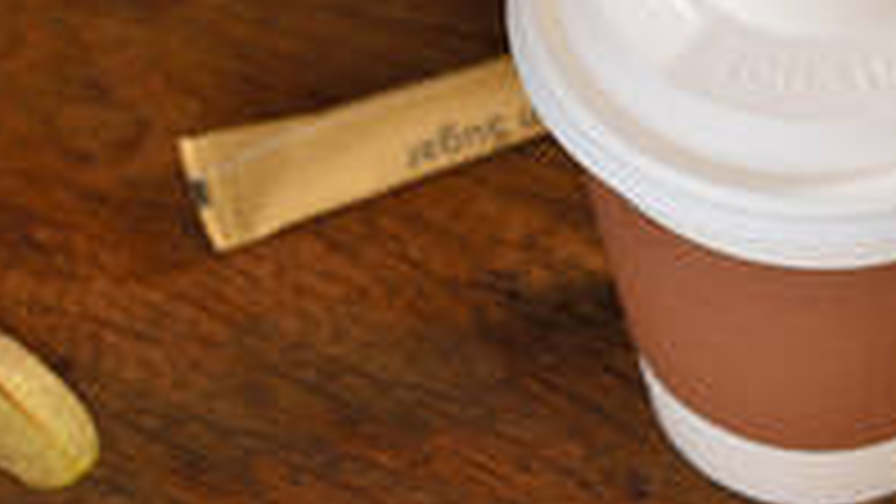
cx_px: 896
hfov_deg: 14.9
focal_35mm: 142
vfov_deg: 8.5
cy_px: -99
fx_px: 3374
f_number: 8
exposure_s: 1/160
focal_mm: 60
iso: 100
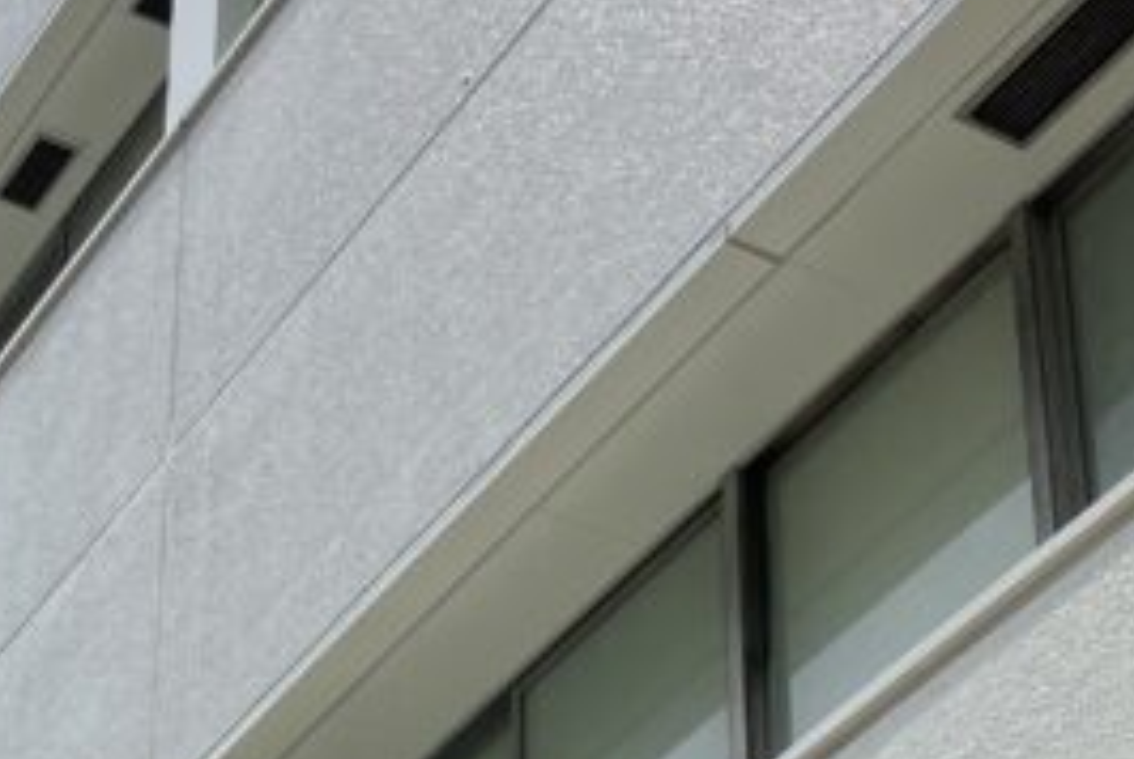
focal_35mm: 112
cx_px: 350
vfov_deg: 11.9
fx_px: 3532
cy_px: 1019
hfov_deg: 18.2
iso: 32
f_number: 1.8
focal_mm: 3.99
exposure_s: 1/3472
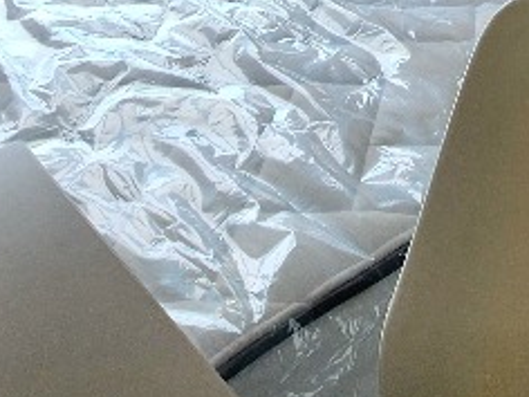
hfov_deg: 33.1
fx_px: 841
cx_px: 475
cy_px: -419
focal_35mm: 55
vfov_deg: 17.6
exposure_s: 1/556
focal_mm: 2.2
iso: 50
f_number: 2.2
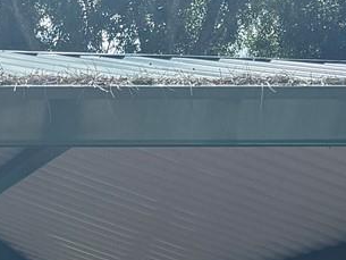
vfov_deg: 10.7
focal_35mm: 126
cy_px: 540
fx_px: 1260
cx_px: -352
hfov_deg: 13.4
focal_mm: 6.76
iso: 80
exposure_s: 1/1923
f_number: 1.78
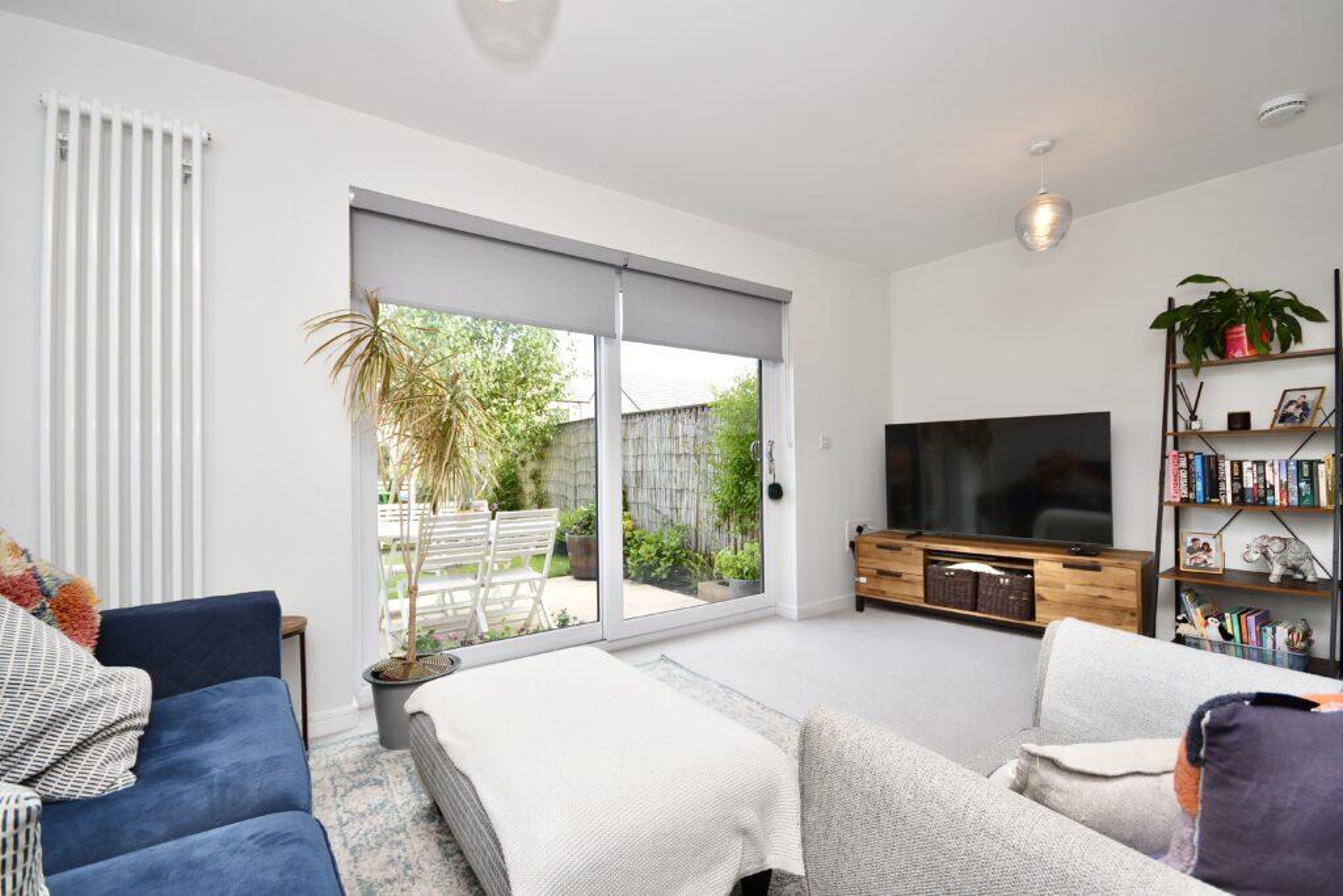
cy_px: 448
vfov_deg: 77.3
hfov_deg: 100.4
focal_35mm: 15
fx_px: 560
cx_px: 672
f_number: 5
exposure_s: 1/100
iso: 200
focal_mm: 10
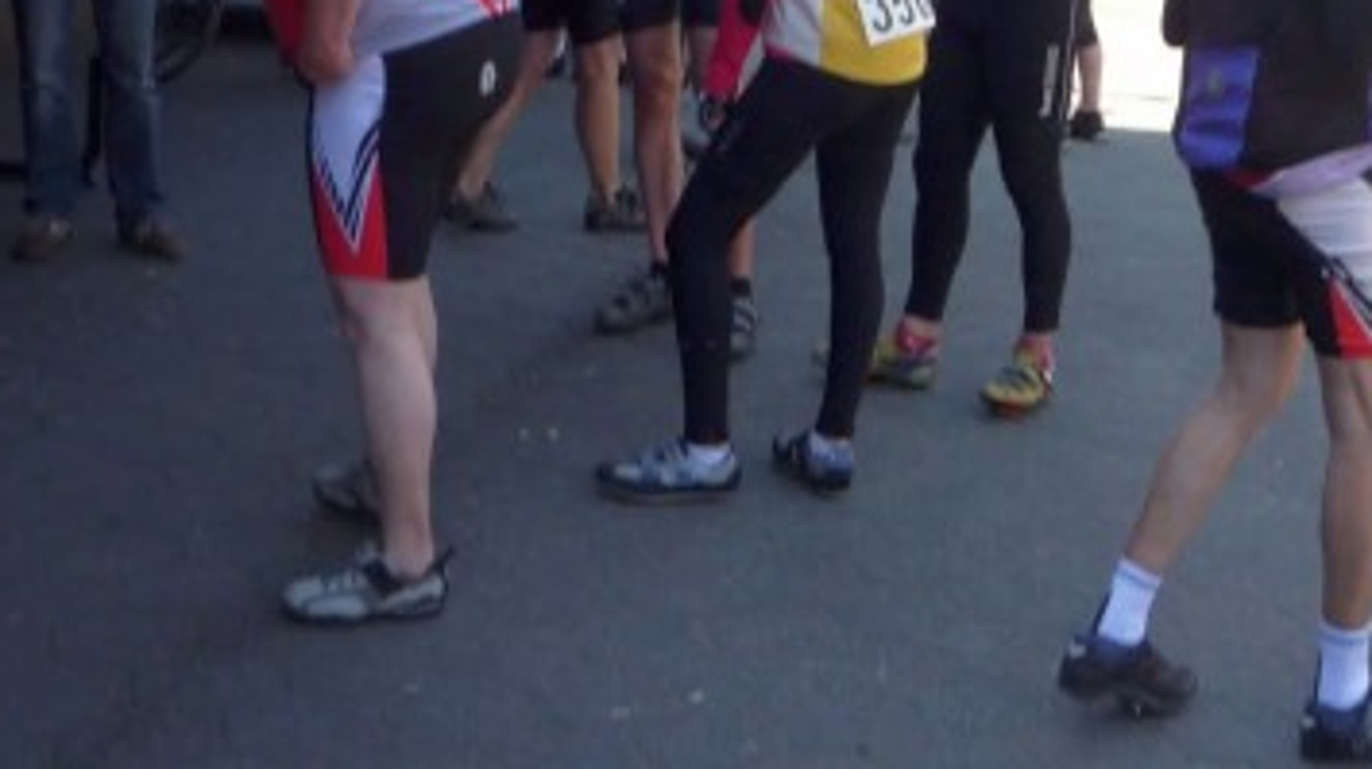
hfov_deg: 34.7
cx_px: 1036
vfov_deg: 19.4
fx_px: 2145
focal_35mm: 59
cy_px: -97
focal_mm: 5.2
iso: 200
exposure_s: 1/200
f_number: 4
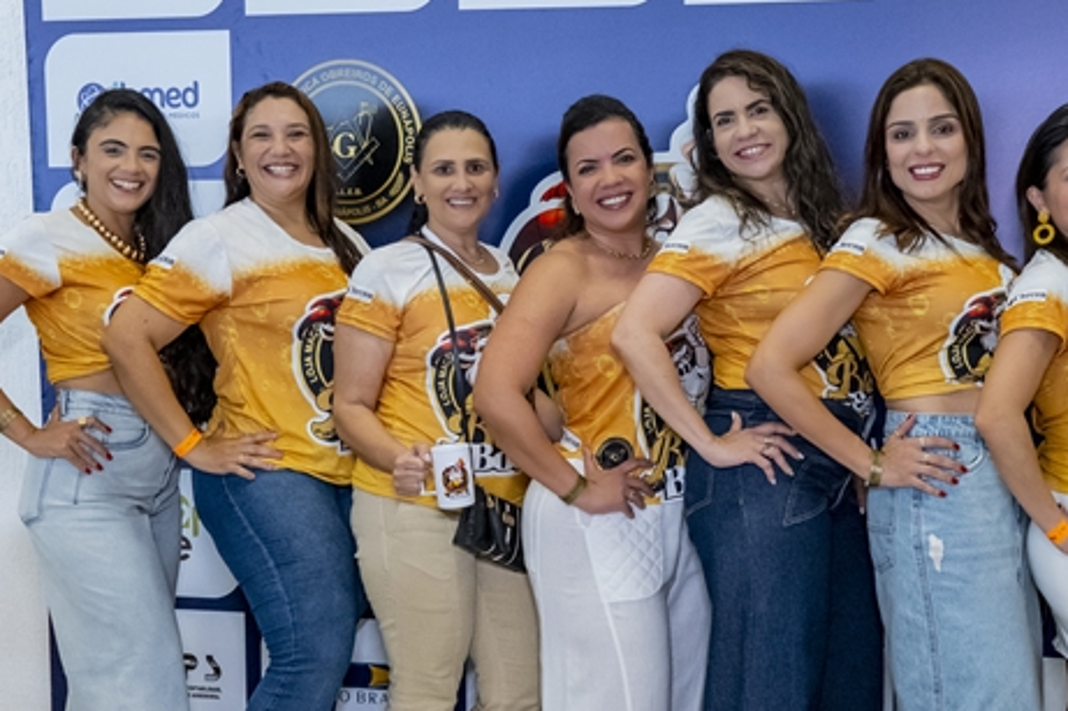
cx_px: 656
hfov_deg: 34.3
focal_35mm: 58
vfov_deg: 23.3
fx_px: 1720
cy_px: 430
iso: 2500
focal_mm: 24
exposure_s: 1/400
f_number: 3.2
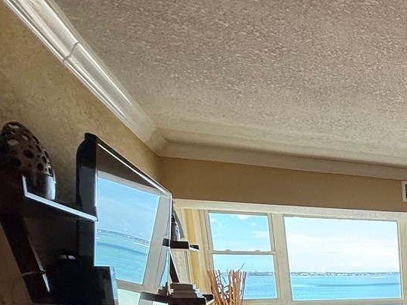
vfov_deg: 29.6
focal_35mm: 42
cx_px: 566
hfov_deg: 31.1
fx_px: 494
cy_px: 364
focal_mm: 2.22
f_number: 2.2
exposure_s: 1/120
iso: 100
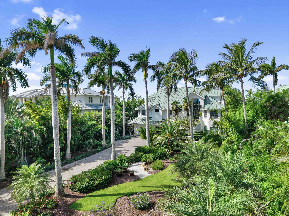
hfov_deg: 71.6
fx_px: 200
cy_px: 108
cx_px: 144
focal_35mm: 24
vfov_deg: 56.8
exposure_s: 1/500
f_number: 1.8
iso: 100
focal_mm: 8.67
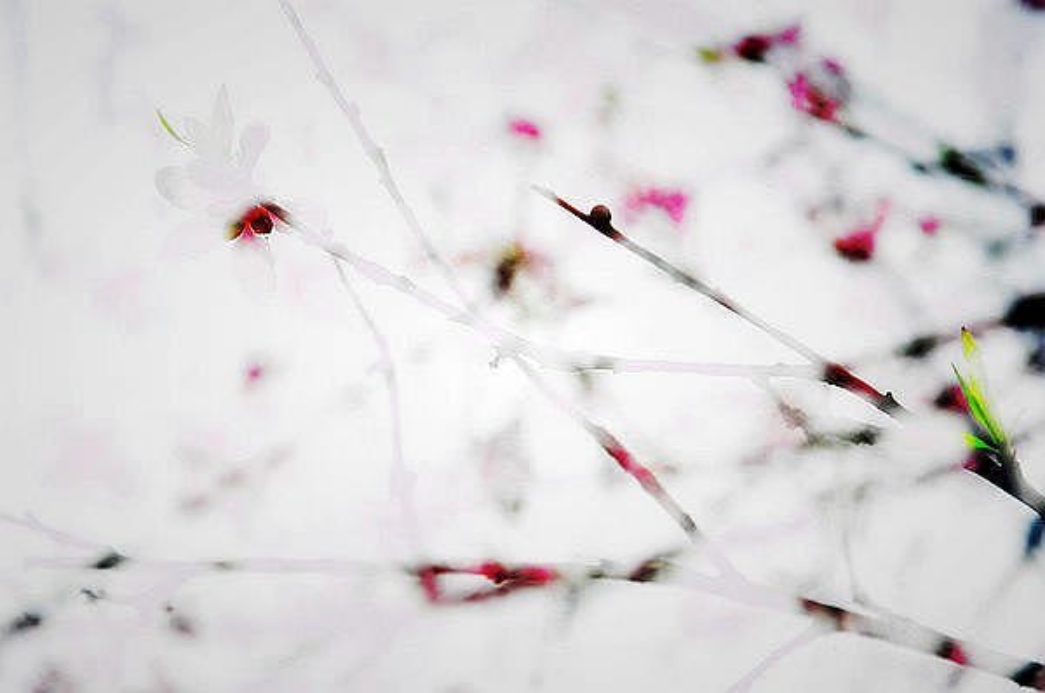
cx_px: 522
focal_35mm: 158
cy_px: 346
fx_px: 4564
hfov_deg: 13.1
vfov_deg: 8.7
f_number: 7.1
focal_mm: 105
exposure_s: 1/250
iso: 800
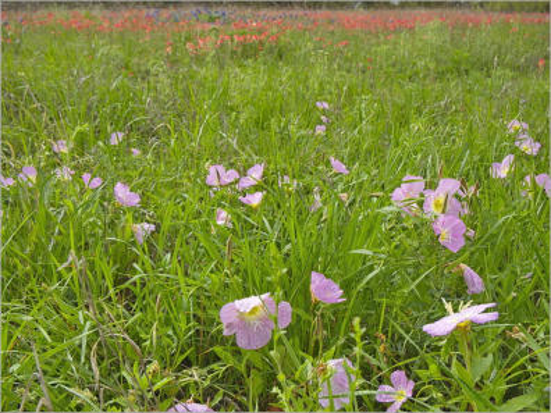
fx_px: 700
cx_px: 276
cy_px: 206
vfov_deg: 32.9
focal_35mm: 44
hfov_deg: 42.9
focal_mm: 22
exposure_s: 1/250
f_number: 6.3
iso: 200
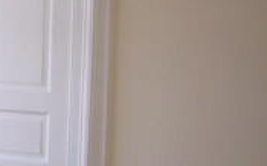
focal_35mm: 99
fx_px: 720
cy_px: 97
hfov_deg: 18.3
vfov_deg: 13.2
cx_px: -150
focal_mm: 4.6
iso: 80
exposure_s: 1/125
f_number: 2.8
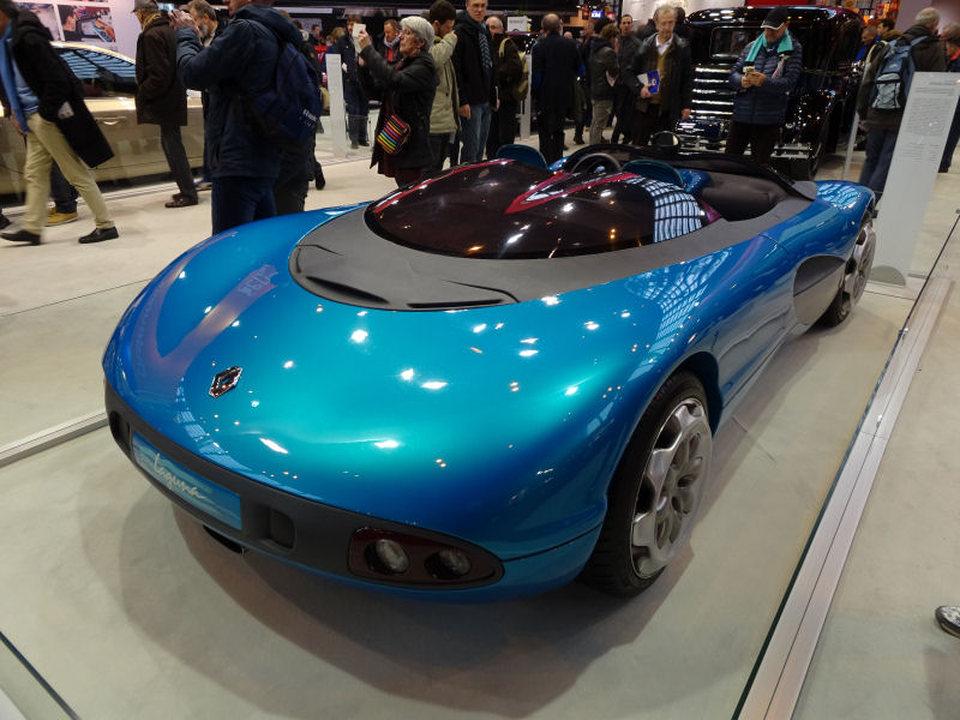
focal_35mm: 24
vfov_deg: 56.8
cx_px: 480
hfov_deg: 71.6
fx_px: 666
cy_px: 360
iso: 80
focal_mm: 4.1
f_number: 3.5
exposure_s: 1/30
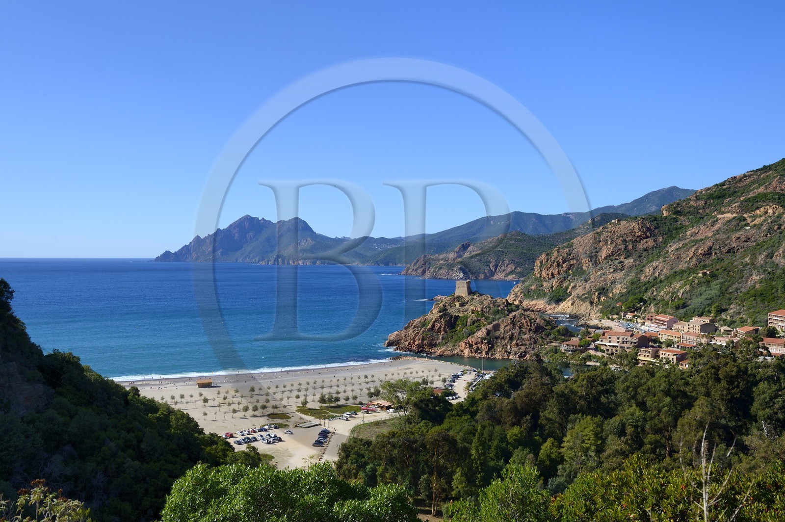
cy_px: 261
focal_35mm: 31
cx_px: 392
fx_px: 675
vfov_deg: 42.3
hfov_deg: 60.3
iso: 200
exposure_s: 1/500
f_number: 9
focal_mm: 31
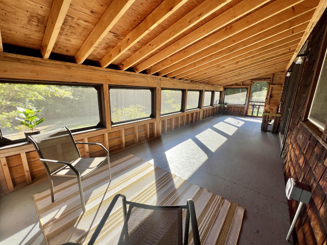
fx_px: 123
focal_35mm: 13
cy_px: 122
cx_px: 164
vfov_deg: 89.9
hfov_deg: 106.2
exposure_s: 1/184
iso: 32
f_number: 1.8
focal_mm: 1.57
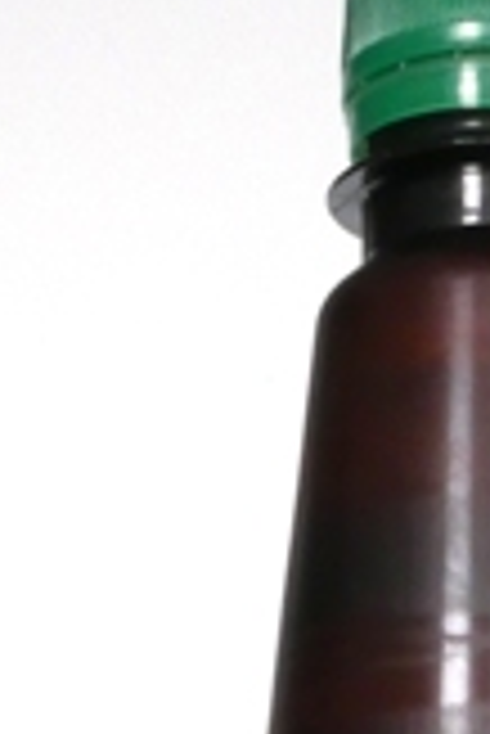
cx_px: 510
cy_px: 1540
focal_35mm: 182
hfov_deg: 7.5
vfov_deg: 10.3
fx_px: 3708
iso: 800
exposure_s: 1/20
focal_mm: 16.5
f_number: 16
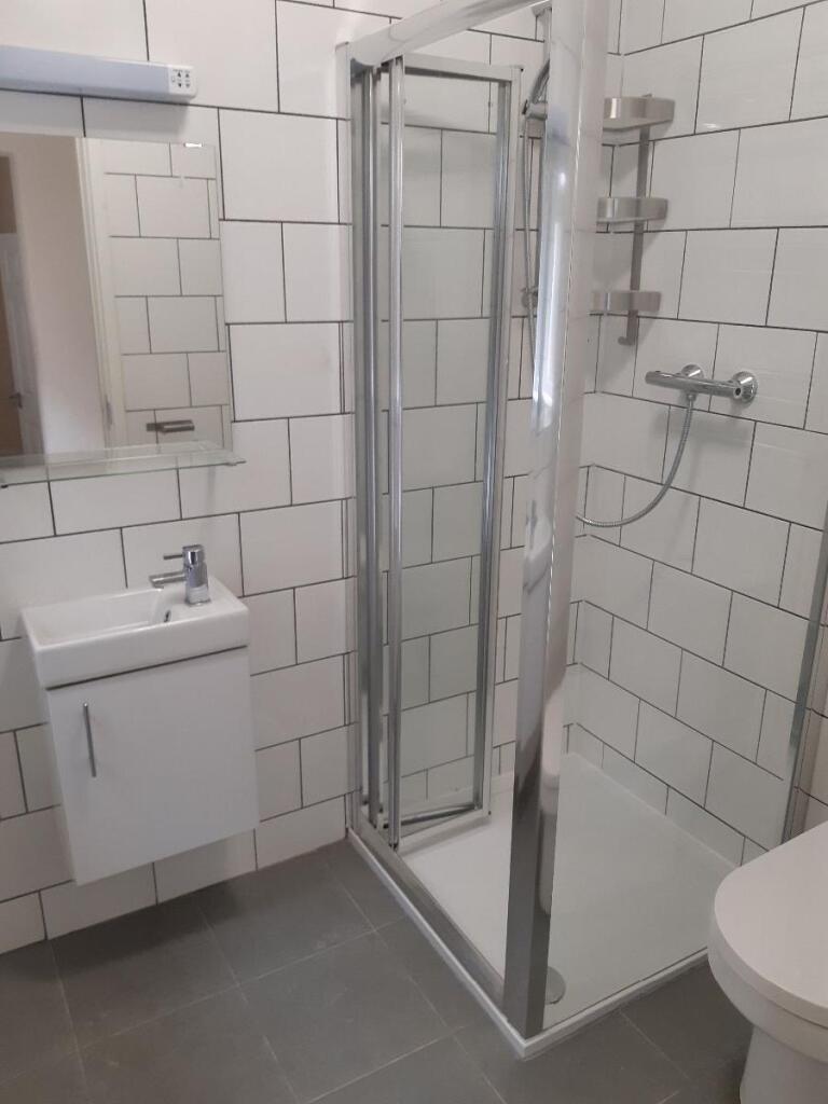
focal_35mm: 26
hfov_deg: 53.1
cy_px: 552
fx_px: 829
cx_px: 414
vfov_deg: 67.3
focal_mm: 3.93
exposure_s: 1/50
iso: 125
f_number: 1.7
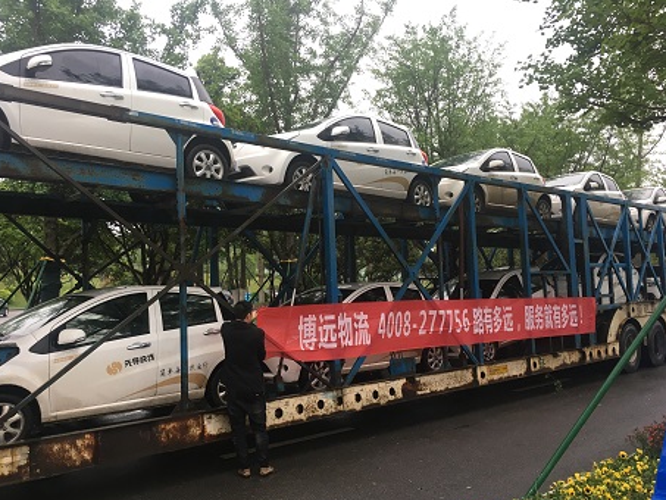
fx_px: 597
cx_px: 319
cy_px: 265
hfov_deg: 58.3
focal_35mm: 31
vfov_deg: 45.4
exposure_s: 1/33
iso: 32
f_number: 2.2
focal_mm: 4.15
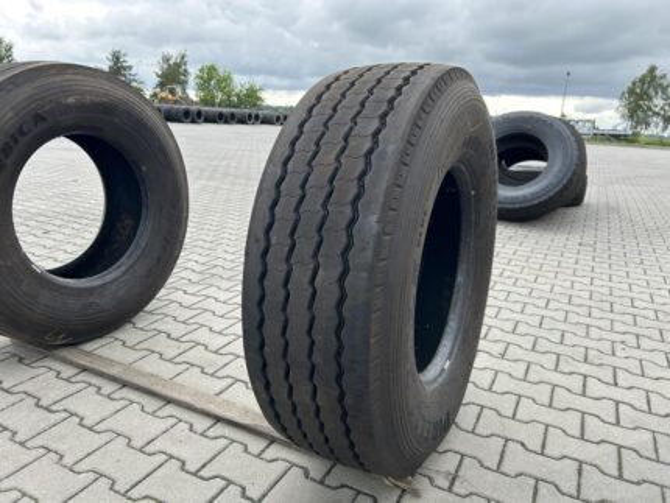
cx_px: 335
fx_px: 504
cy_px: 252
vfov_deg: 53.1
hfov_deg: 67.3
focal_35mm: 26
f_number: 1.5
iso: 50
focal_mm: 5.7
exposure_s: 1/347
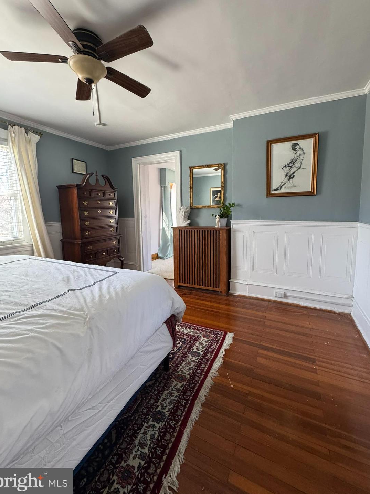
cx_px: 186
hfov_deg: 81.7
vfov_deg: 98.1
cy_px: 231
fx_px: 214
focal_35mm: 15
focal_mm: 2.22
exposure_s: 1/96
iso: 320
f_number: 2.2
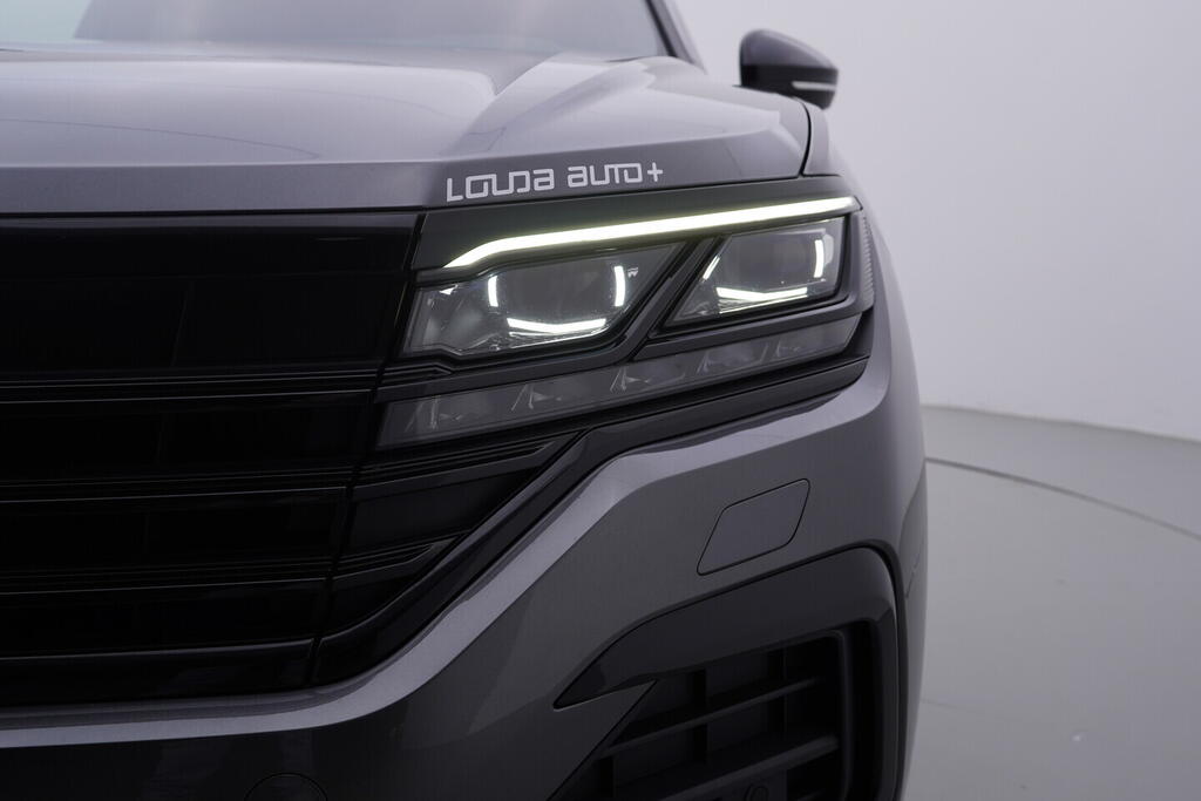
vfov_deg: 36.9
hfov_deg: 53.1
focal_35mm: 36
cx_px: 600
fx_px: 1201
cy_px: 400
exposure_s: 1/100
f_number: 4.5
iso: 125
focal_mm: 24
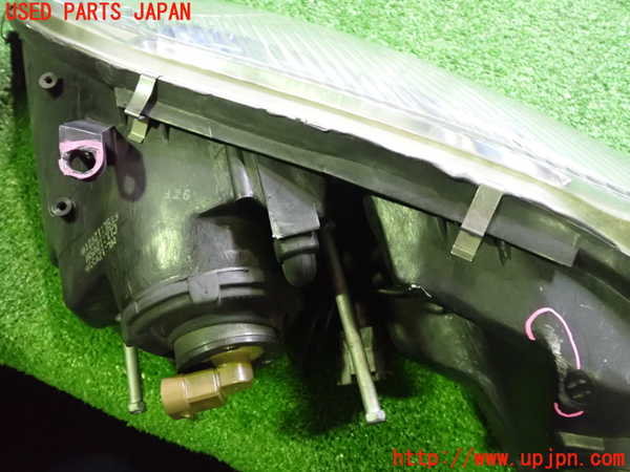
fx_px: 582
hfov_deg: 56.8
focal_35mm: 32
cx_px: 315
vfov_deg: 44.2
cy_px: 236
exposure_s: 1/50
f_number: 2.4
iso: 1600
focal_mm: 5.79
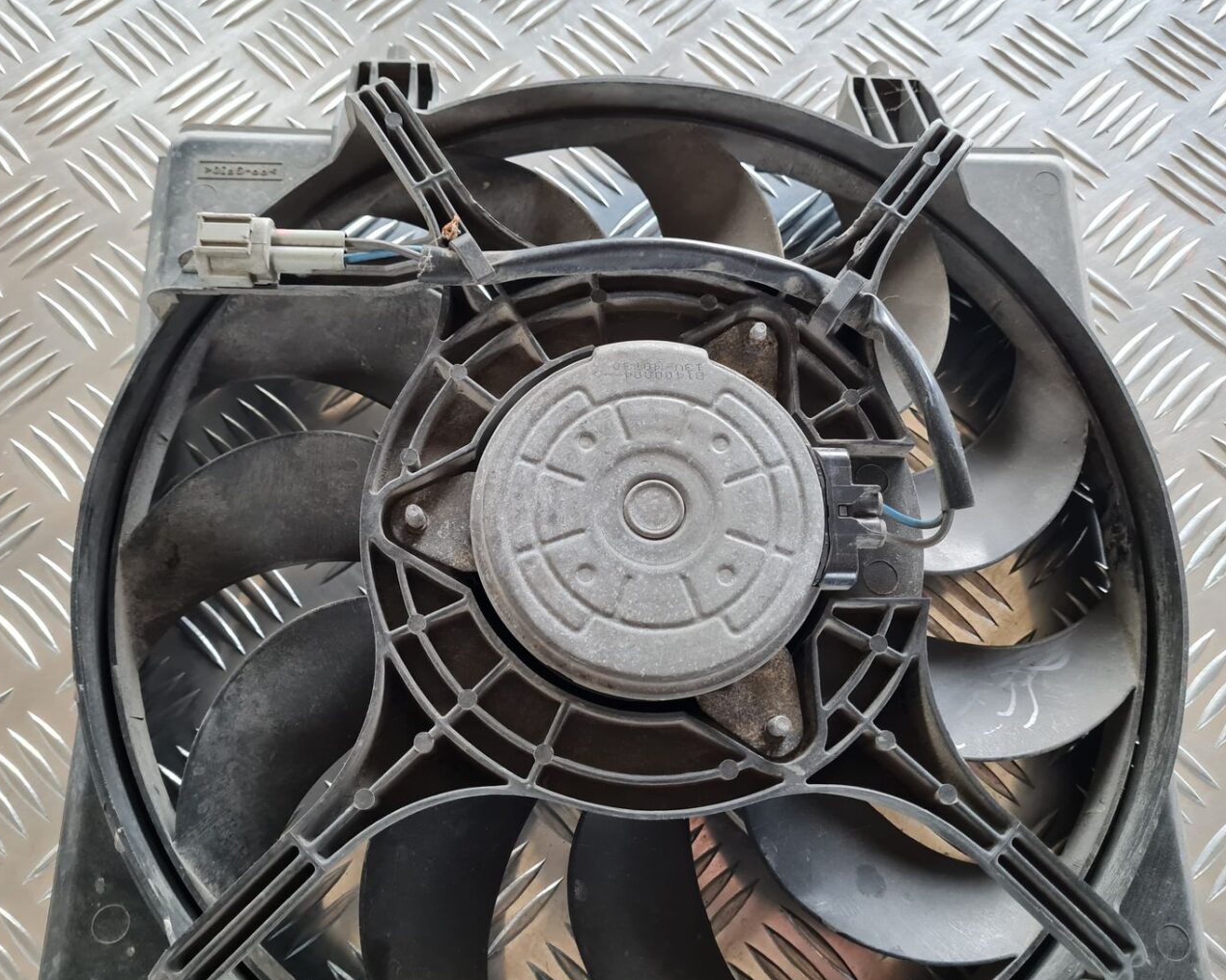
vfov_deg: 51.5
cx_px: 589
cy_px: 480
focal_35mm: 28
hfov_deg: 62.2
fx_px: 1016
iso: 320
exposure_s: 1/100
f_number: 1.8
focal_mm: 5.4
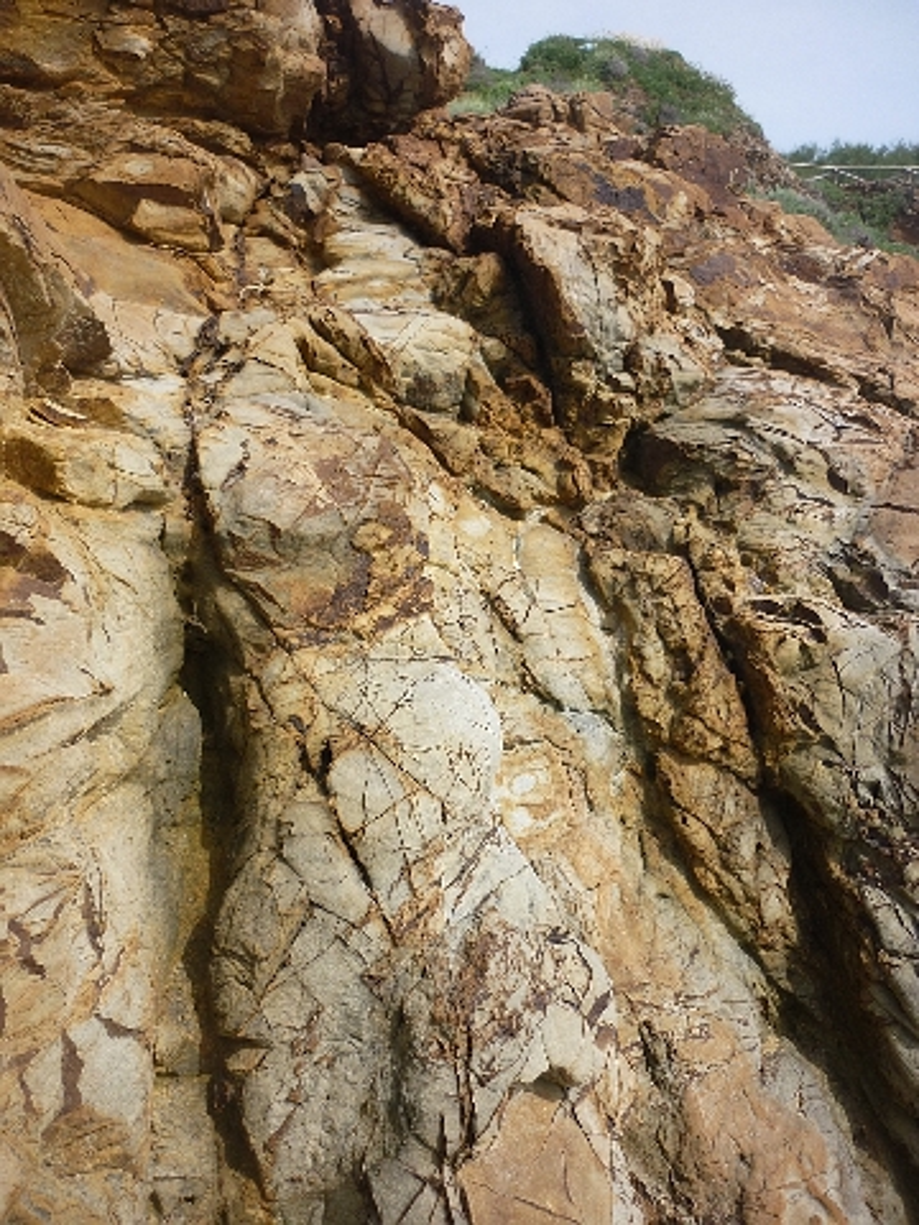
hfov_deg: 42.9
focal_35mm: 33
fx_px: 1168
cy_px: 612
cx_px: 460
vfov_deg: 55.4
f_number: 8
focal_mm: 5.5
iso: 80
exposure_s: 1/160
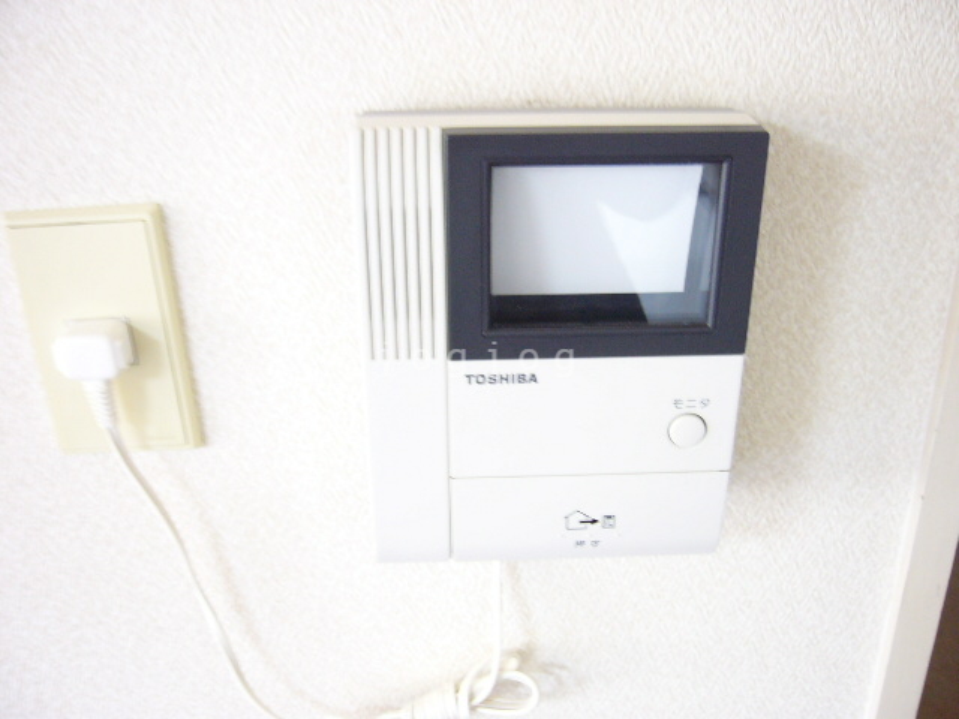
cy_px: 360
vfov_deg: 40.7
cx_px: 480
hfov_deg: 52.6
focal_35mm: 35
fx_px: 970
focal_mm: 5.8
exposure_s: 1/8
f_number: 2.8
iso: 200
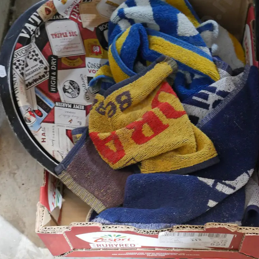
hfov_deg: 25.7
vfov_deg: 25.7
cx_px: 131
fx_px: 567
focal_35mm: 67
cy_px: 125
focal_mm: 28
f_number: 5.3
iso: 3200
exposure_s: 1/15
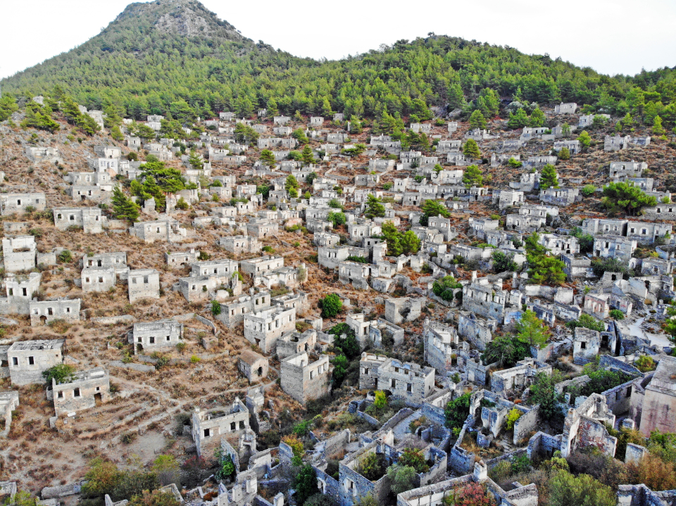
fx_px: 468
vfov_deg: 56.8
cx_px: 338
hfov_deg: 71.6
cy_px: 253
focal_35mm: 24
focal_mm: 4.5
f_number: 2.8
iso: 100
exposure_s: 1/30
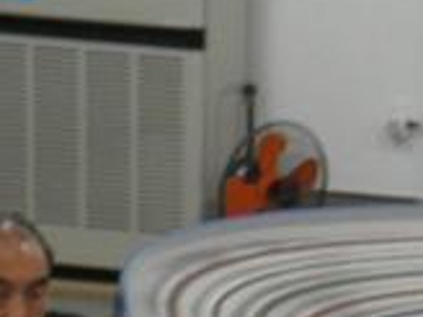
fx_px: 3739
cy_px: 848
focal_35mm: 306
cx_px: 1176
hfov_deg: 6.1
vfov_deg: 4.7
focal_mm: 8.7
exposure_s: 1/15
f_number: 4.2
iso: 200
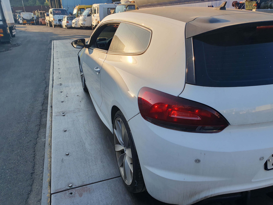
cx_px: 136
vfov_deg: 53.1
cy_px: 102
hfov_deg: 67.3
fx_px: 205
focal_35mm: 26
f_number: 2.4
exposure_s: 1/626
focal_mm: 4.32
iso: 50
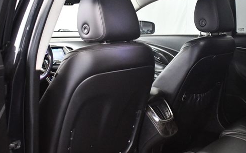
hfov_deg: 41.7
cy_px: 68
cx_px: 146
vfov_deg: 26.8
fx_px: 322
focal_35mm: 48
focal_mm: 18
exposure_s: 1/60
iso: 5600
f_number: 3.5
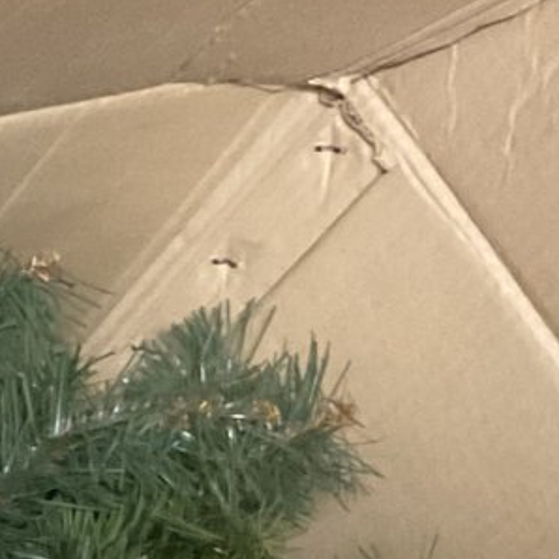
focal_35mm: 130
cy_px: 924
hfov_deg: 12.1
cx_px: -511
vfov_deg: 12.5
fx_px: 2375
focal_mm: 3
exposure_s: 1/24
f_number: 1.8
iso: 500
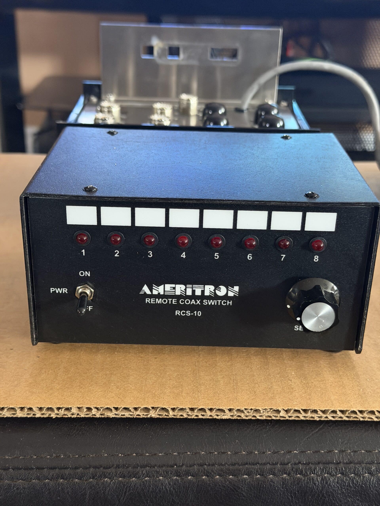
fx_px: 703
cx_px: 190
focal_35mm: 48
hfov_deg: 30.3
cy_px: 253
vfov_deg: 39.7
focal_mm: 6.76
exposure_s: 1/24
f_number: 1.78
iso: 640
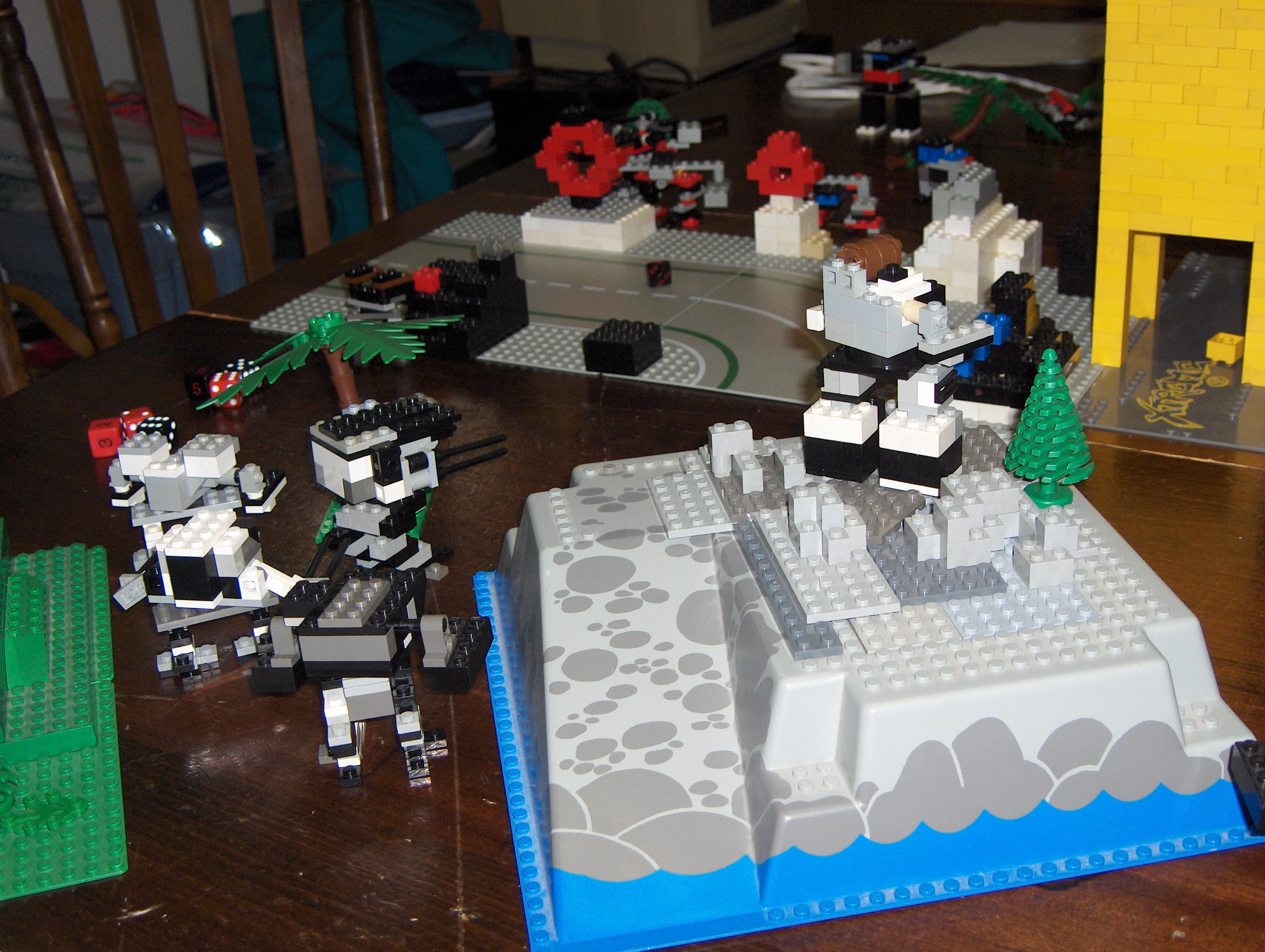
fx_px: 1610
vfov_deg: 33.0
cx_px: 632
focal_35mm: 44
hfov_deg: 42.9
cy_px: 476
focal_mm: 9
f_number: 2.9
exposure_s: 1/60
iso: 100
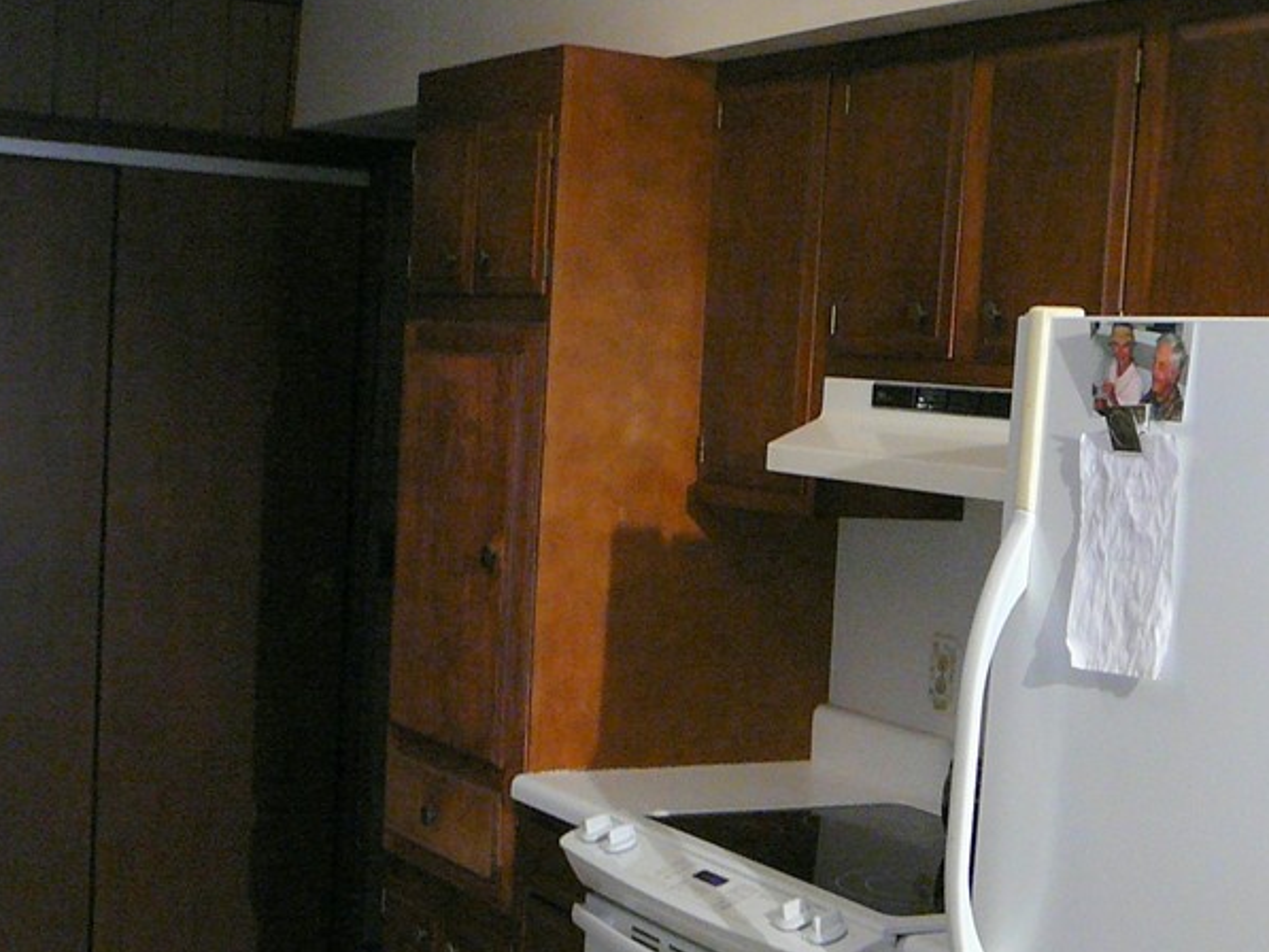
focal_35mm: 60
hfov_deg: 32.0
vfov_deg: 24.3
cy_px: 646
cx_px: 797
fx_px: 2200
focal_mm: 5.2
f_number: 2.8
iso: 200
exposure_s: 1/8
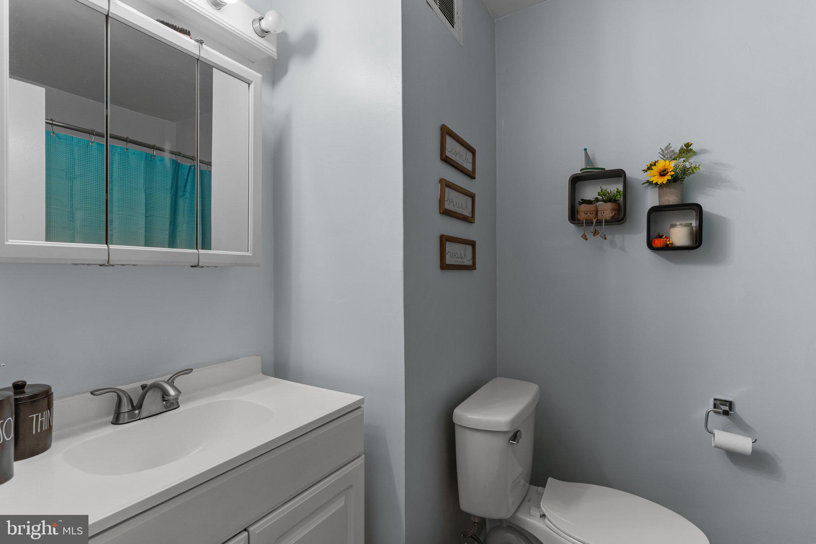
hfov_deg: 93.3
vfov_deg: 70.4
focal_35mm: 17
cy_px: 272
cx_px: 408
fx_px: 385
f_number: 8
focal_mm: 17
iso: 640
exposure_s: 1/20
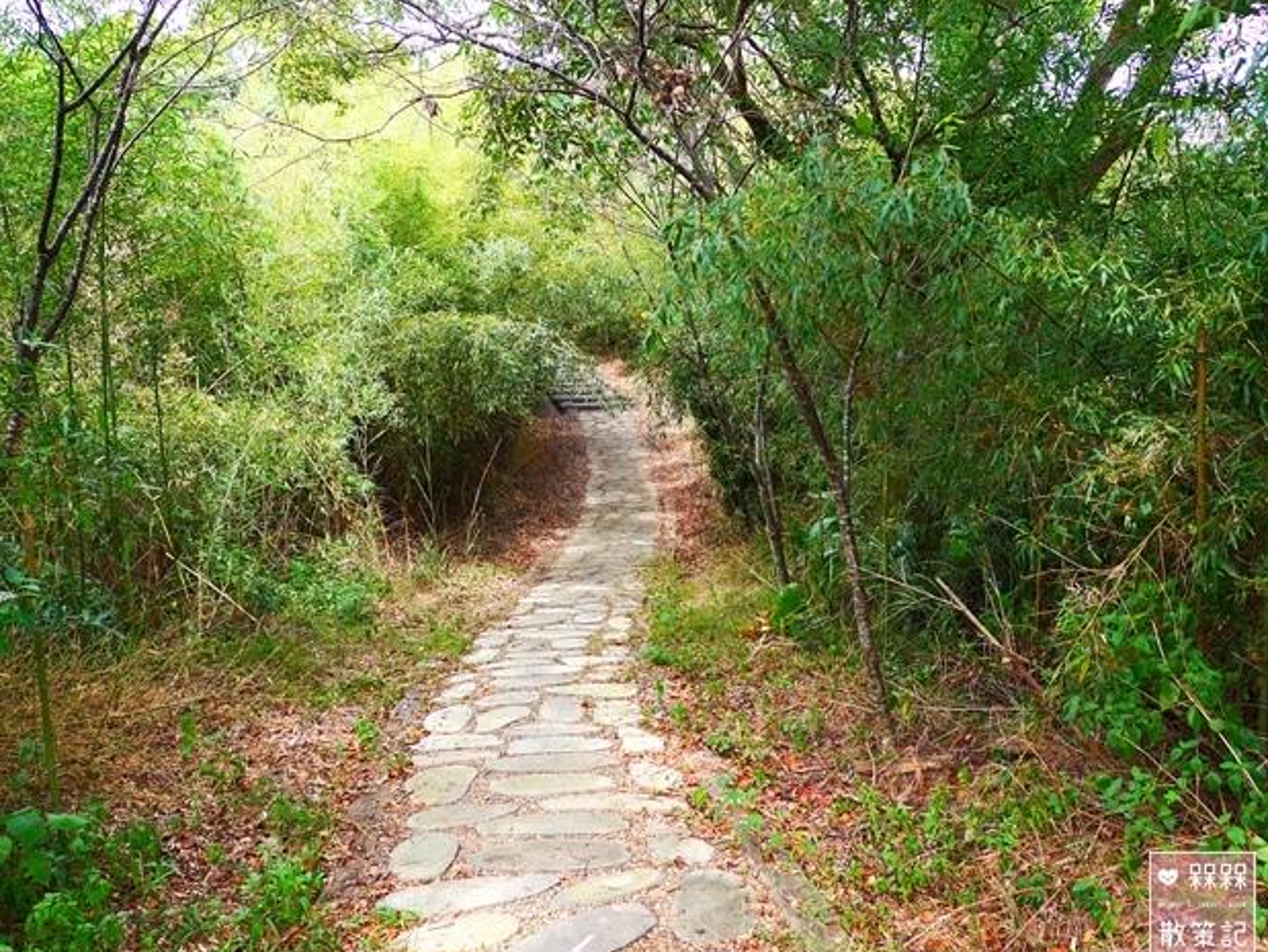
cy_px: 484
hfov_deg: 58.3
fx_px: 1136
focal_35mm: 31
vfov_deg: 45.5
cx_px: 625
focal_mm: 15
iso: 160
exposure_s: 1/250
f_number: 2.5
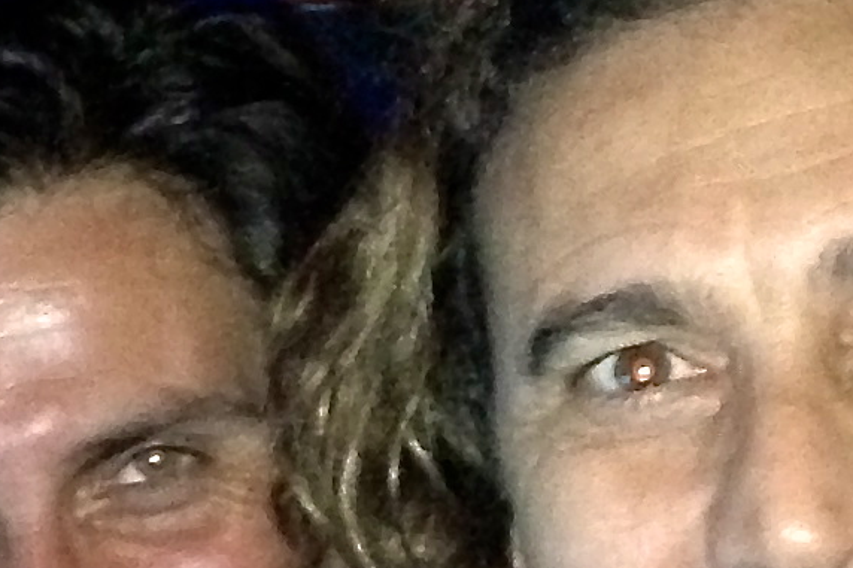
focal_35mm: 196
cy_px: 447
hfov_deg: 10.5
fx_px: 4642
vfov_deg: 7.0
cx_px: 122
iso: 800
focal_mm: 4.13
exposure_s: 1/16
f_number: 2.4
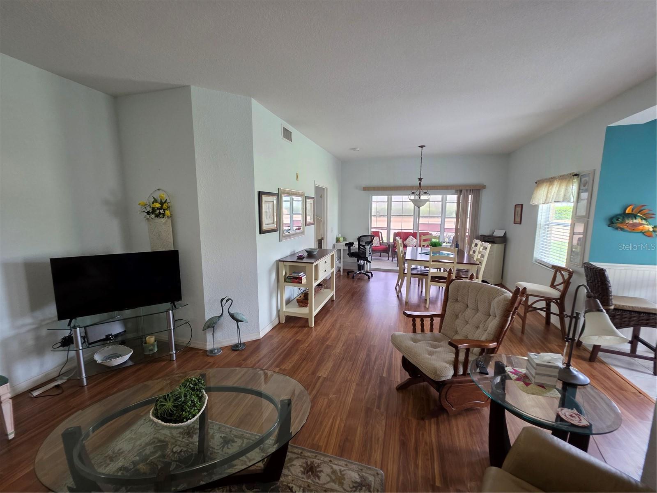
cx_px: 328
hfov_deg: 106.2
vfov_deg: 89.9
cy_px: 246
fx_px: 247
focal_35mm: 13
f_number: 1.9
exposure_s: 1/60
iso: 160
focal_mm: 2.2
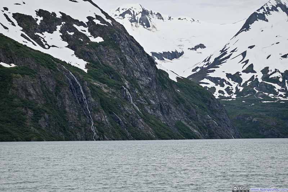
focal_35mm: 120
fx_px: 960
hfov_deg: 17.1
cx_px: 144
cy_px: 96
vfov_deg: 11.4
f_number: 5
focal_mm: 120
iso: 100
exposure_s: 1/400
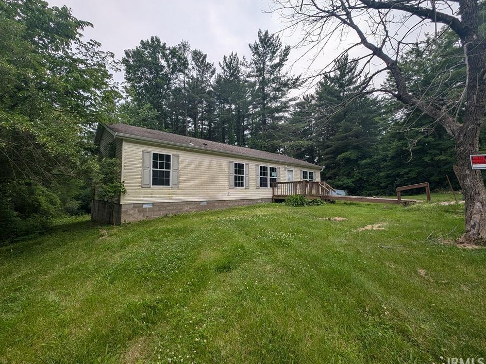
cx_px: 224
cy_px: 176
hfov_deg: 106.0
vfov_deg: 89.9
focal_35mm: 13
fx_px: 182
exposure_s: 1/1337
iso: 41
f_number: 1.95
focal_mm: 2.23
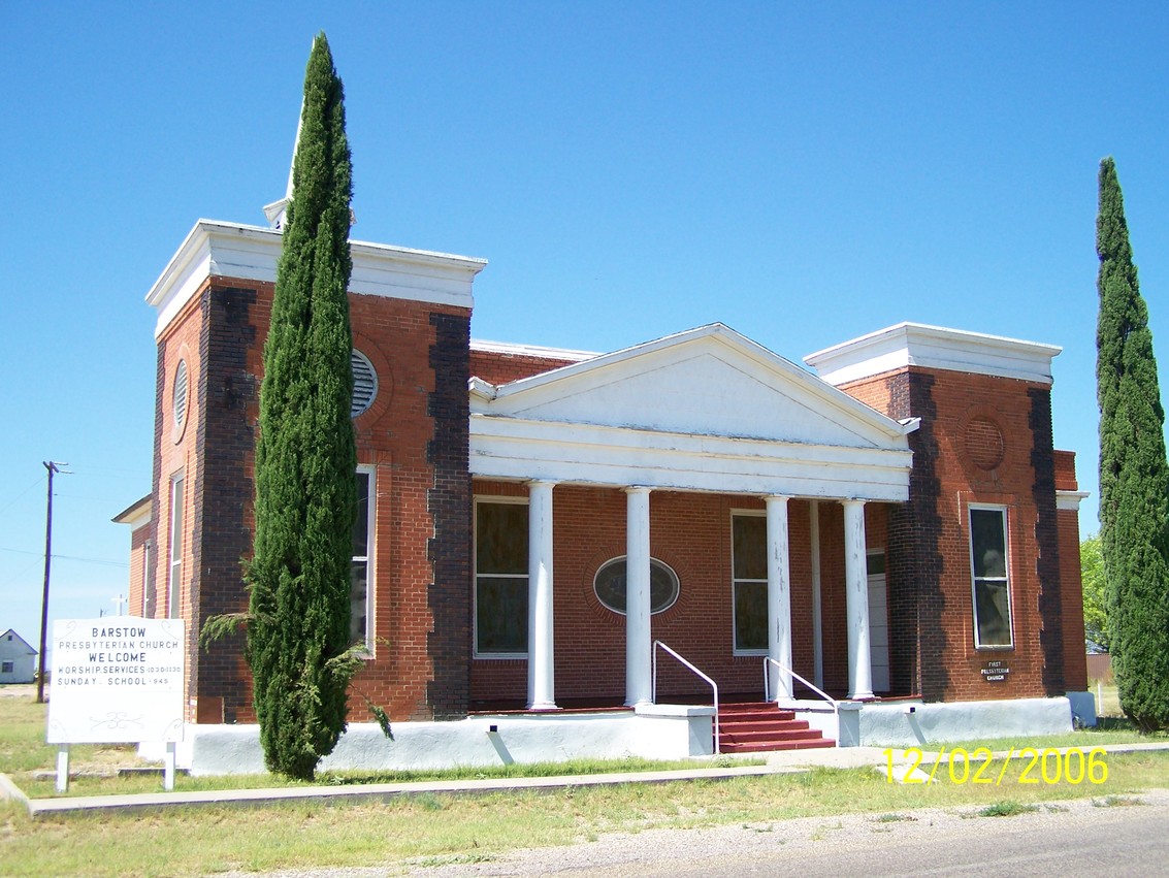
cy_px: 439
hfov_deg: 49.0
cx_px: 584
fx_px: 1284
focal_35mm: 38
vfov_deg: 37.8
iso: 80
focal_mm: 6.3
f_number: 2.8
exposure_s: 1/1000
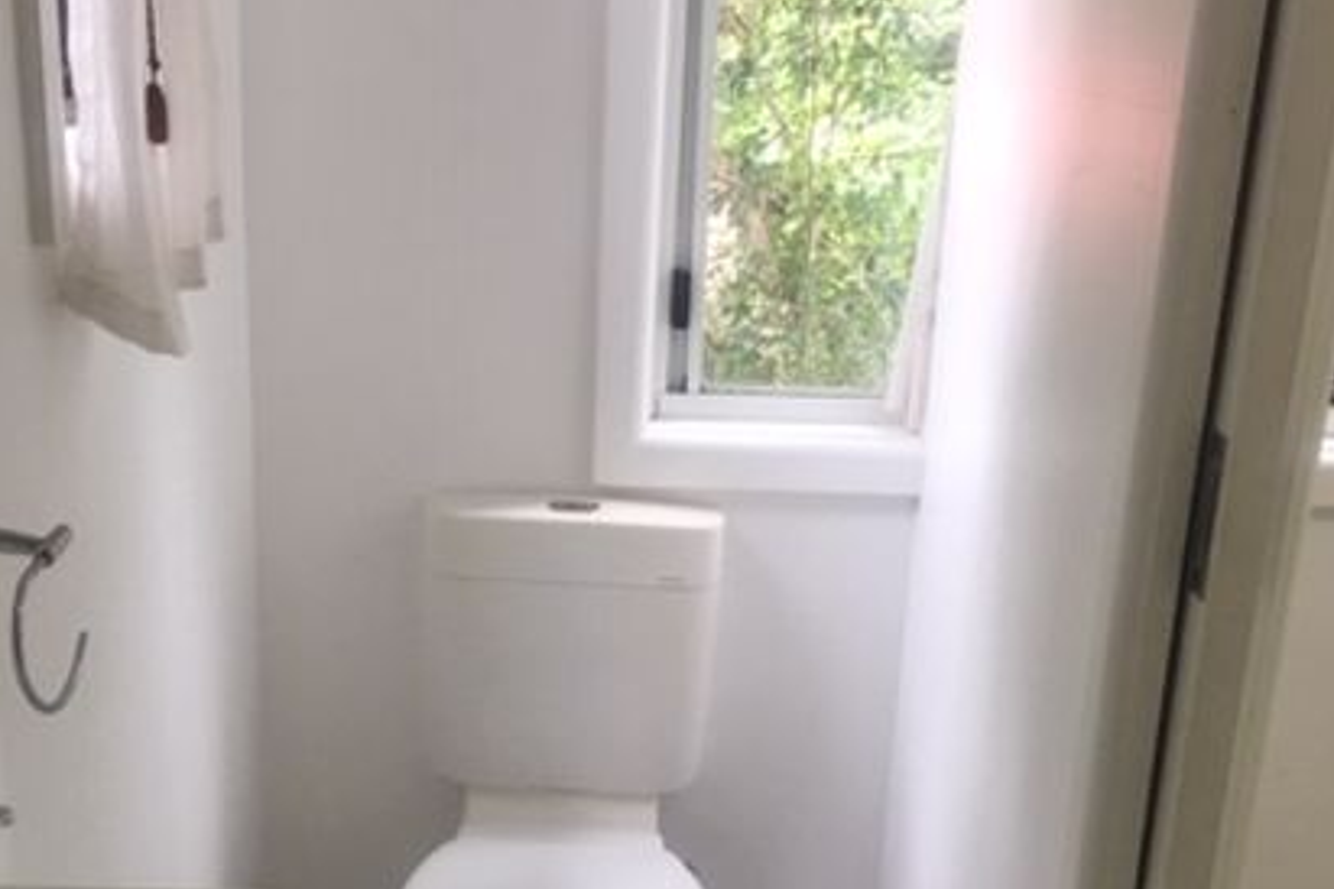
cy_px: 827
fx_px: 2001
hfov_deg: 36.8
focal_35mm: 54
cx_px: 562
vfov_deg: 24.2
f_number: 2.2
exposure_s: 1/17
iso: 50
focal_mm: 4.15
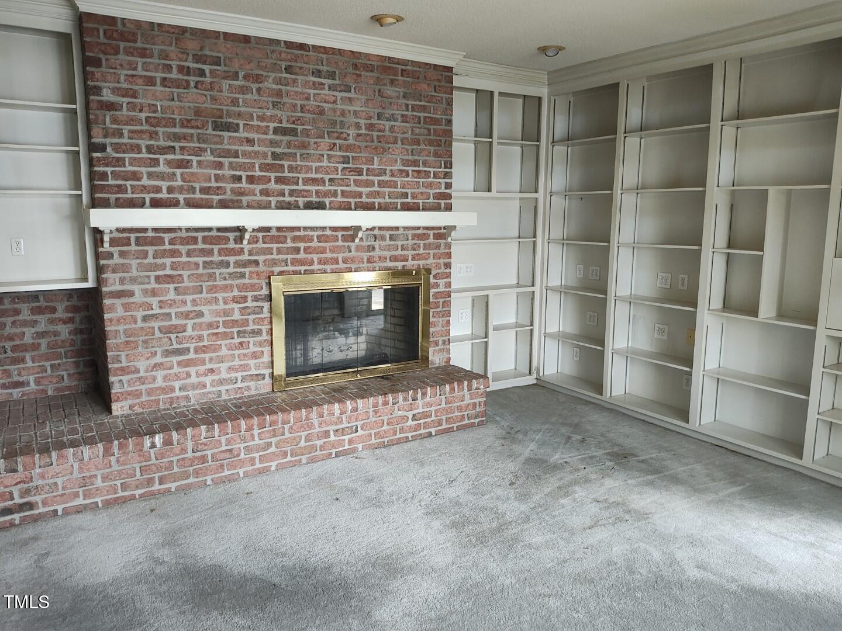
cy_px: 316
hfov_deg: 69.4
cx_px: 421
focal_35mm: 25
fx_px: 608
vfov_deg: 54.9
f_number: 1.5
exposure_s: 1/60.1
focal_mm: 4.15
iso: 394
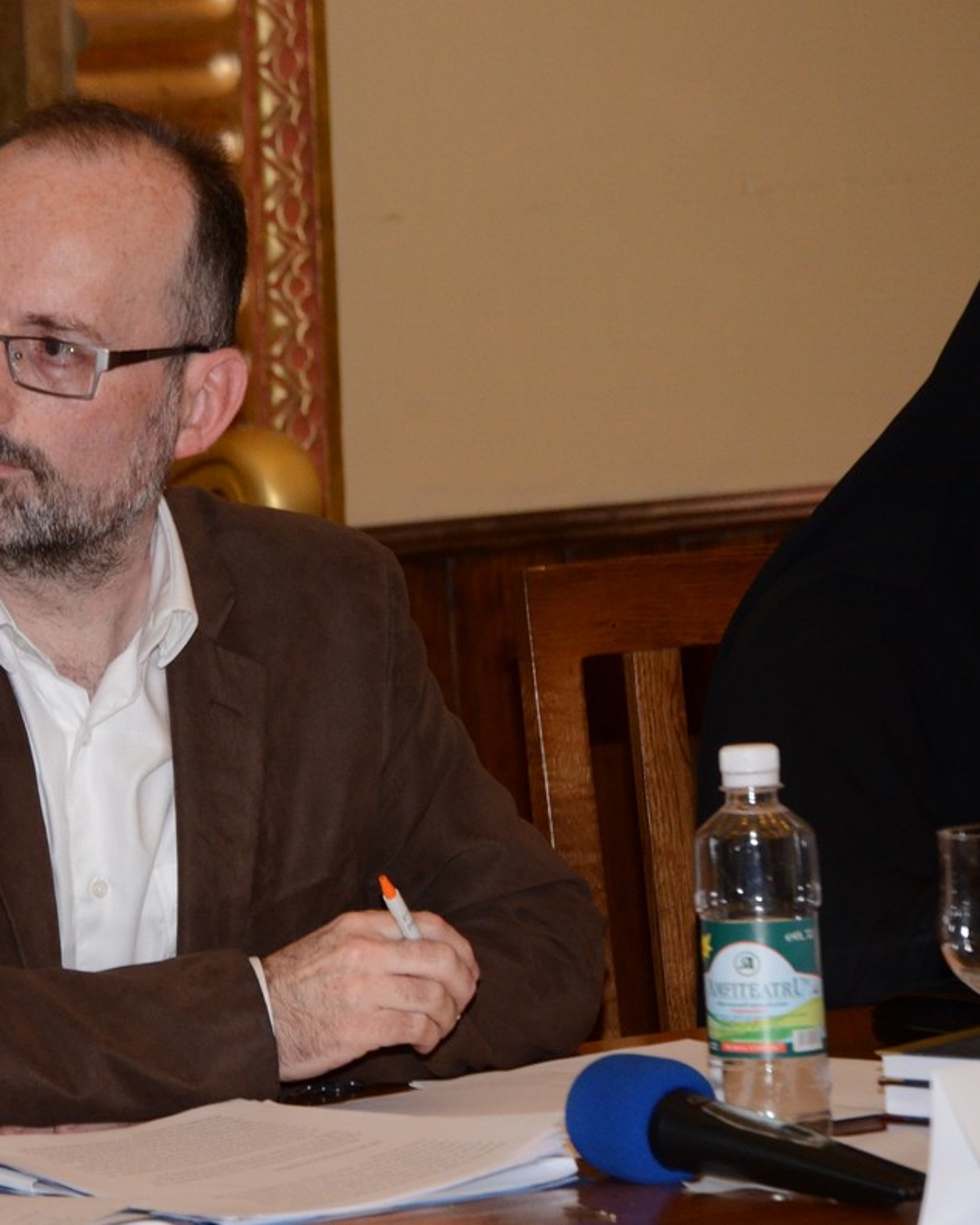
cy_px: 611
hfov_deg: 6.9
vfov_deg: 8.6
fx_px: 8109
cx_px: 146
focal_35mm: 224
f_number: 9
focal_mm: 105
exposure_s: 1/60
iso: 2000
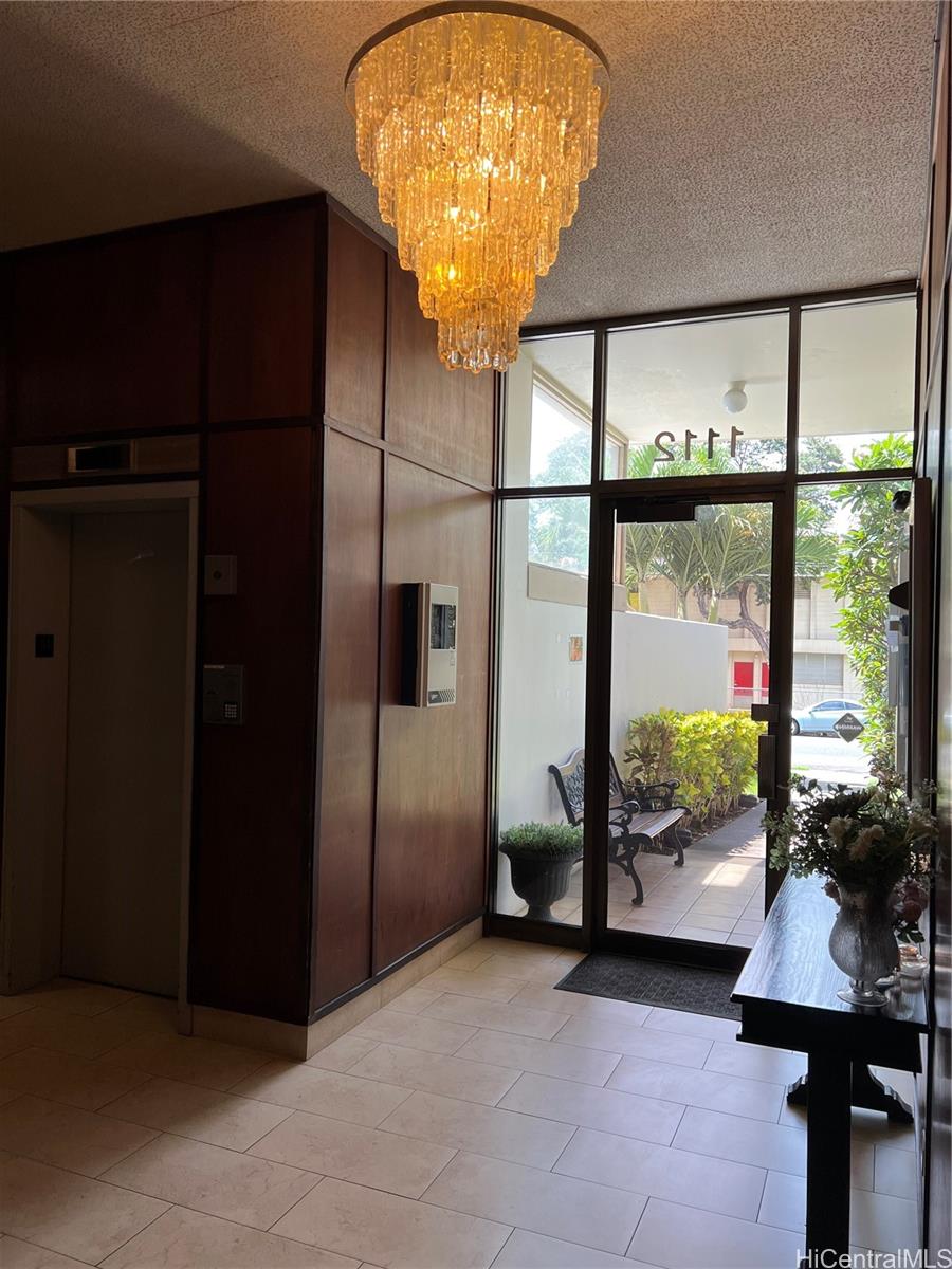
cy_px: 634
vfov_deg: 67.3
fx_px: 953
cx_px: 476
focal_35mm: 26
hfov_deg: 53.1
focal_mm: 5.7
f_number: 1.5
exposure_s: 1/175
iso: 40
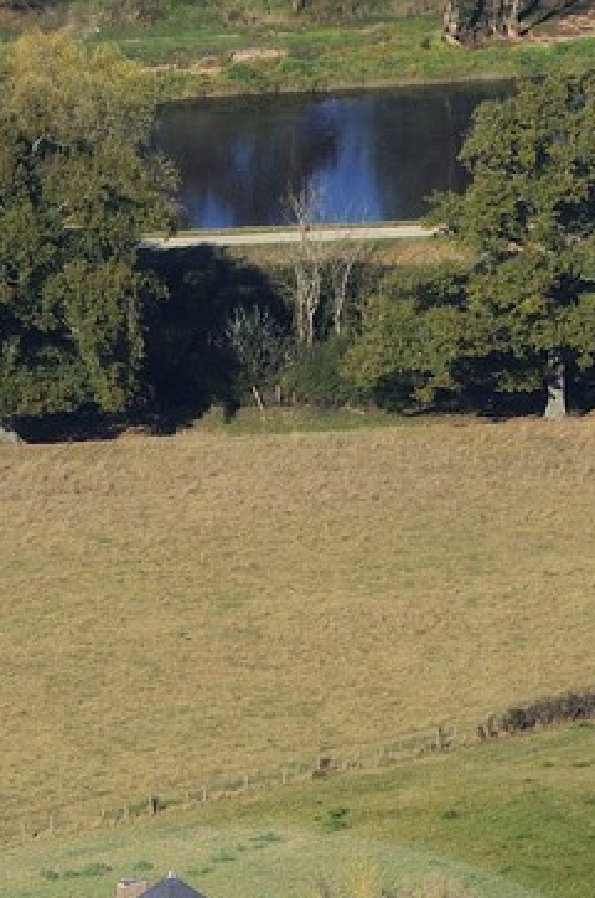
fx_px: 22023
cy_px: 1598
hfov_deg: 1.5
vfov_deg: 2.3
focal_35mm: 885
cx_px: 221
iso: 400
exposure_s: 1/1000
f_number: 10
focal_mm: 200
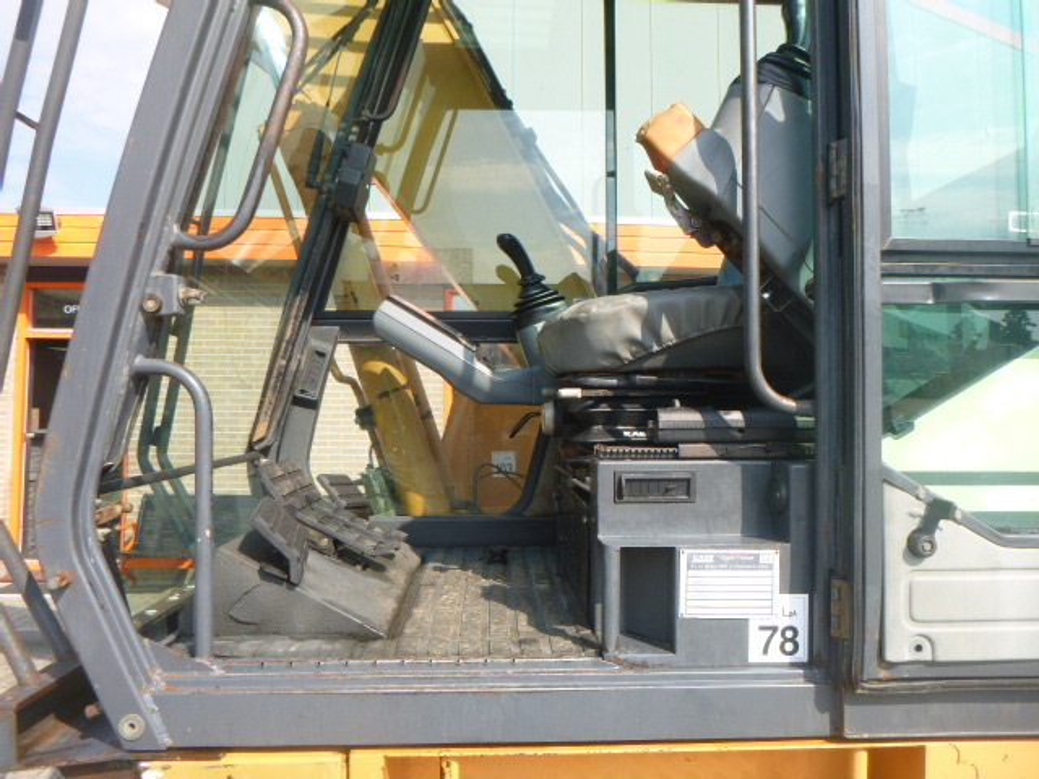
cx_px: 520
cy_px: 390
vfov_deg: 54.9
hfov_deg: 69.4
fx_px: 750
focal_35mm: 25
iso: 100
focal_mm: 4.5
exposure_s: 1/250
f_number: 3.9
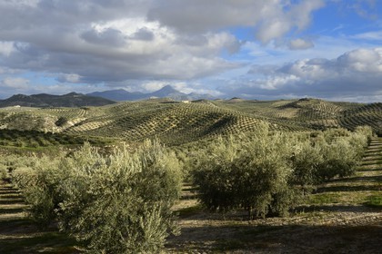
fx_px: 403
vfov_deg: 35.1
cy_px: 127
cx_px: 191
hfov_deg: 50.7
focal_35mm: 38
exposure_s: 1/200
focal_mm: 38
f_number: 13
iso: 200
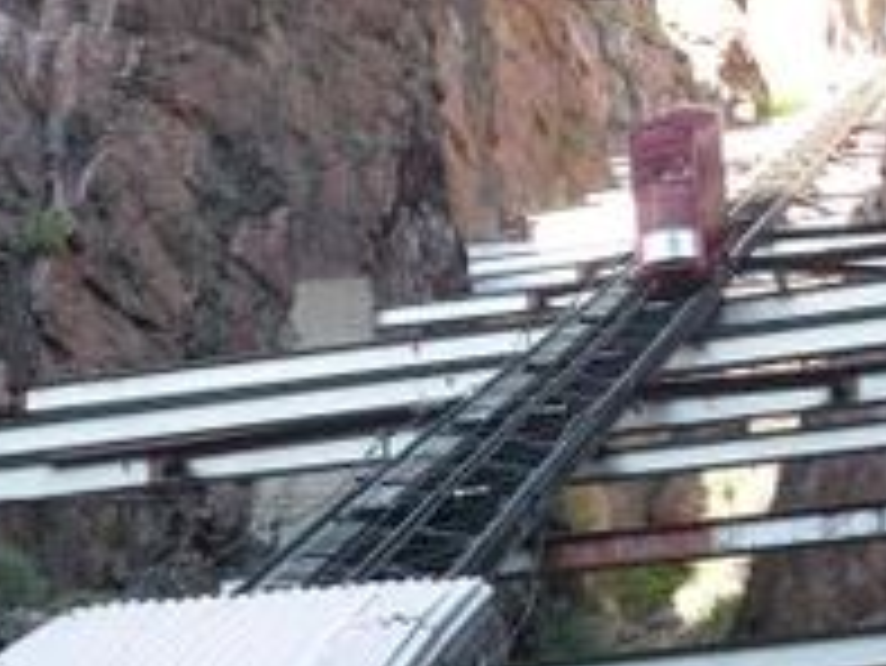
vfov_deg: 7.6
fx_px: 4994
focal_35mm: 195
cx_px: 551
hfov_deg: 10.1
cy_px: 315
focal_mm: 12
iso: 80
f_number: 3.9
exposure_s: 1/90
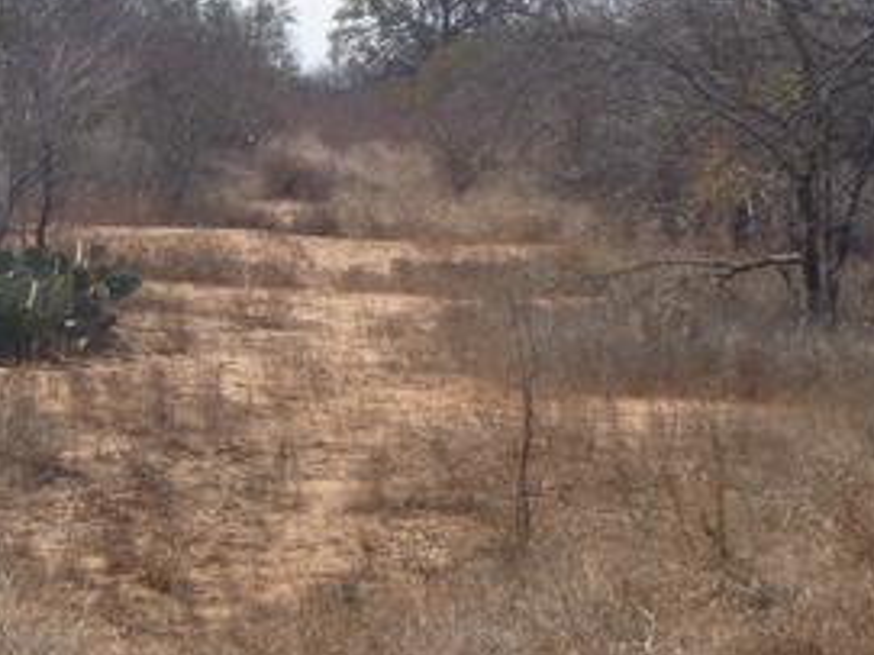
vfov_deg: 9.5
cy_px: 223
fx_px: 3937
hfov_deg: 12.7
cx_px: 452
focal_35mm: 156
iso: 100
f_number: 5.4
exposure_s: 1/320
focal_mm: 11.9
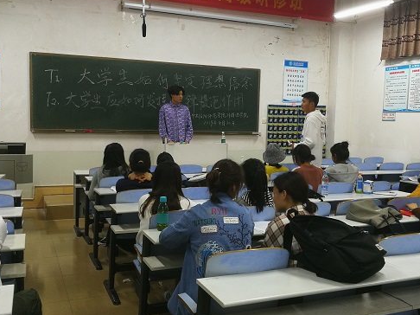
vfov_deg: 40.7
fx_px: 424
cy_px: 156
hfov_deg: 52.6
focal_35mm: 35
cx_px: 207
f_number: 2.2
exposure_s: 1/25
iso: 320
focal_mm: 3.95
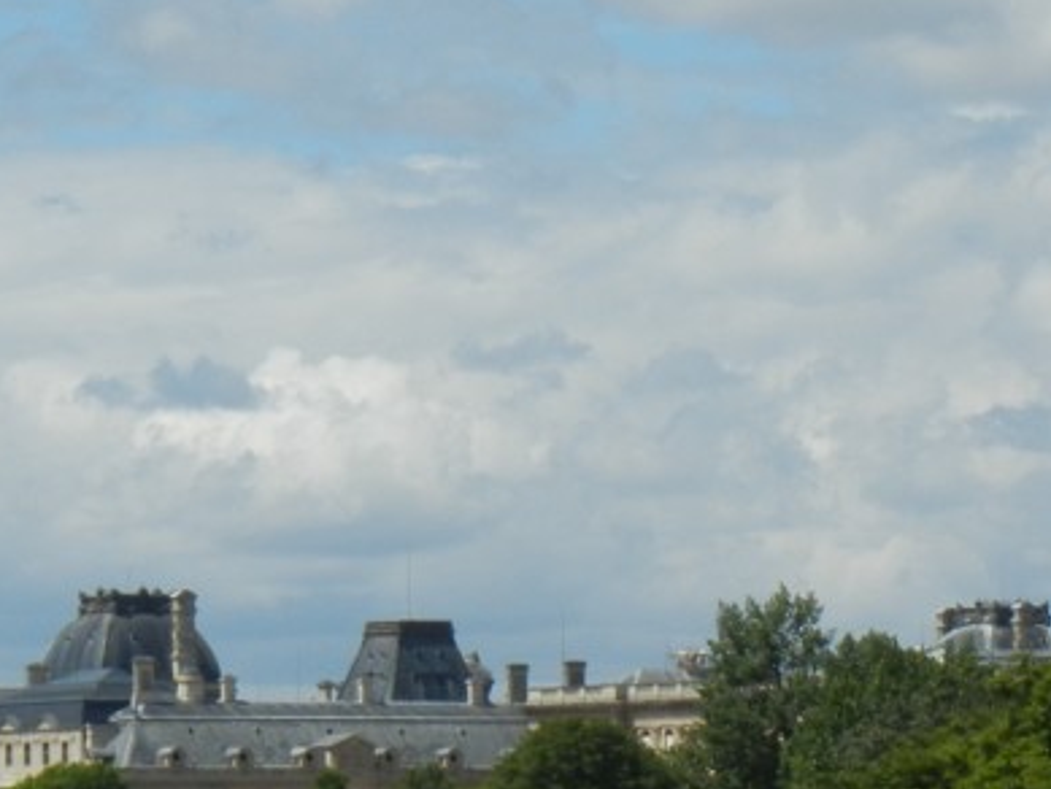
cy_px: 511
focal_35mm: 234
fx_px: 7107
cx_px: 232
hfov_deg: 8.4
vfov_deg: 6.4
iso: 160
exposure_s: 1/428
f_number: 8.8
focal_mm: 16
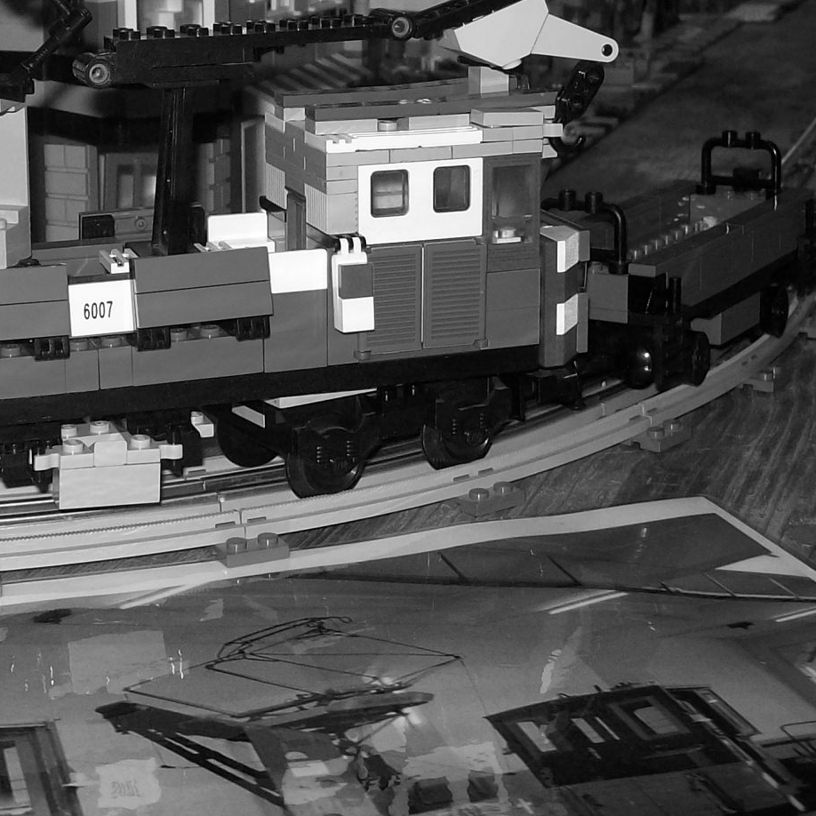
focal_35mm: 71
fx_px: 1894
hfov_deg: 24.1
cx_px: 202
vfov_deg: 24.0
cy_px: 192
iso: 80
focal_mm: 6
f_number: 2.7
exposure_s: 1/64
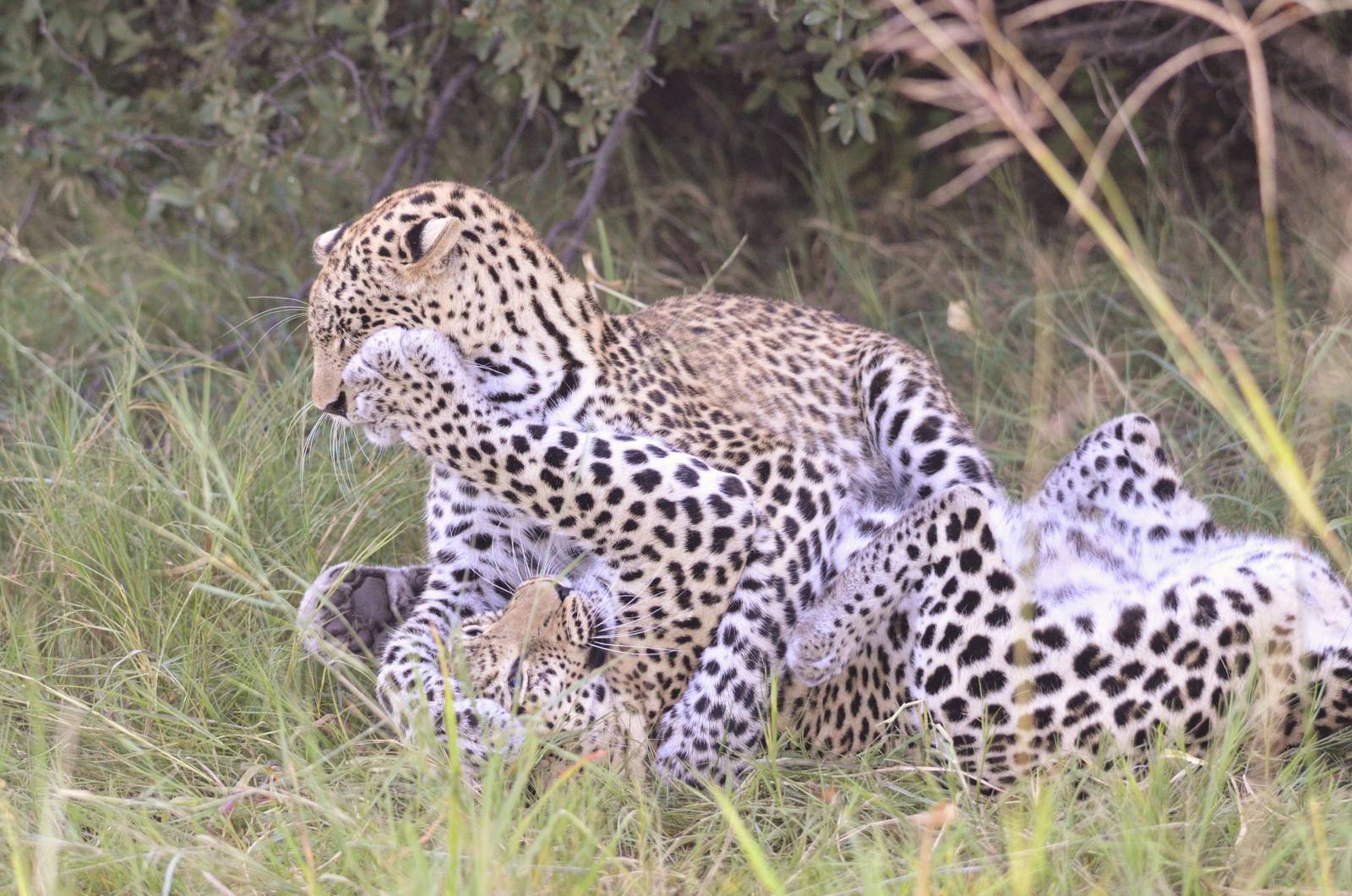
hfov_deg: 6.3
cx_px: 676
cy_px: 448
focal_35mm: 330
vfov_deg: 4.1
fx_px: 12369
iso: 2500
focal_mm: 220
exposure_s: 1/640
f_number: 6.3
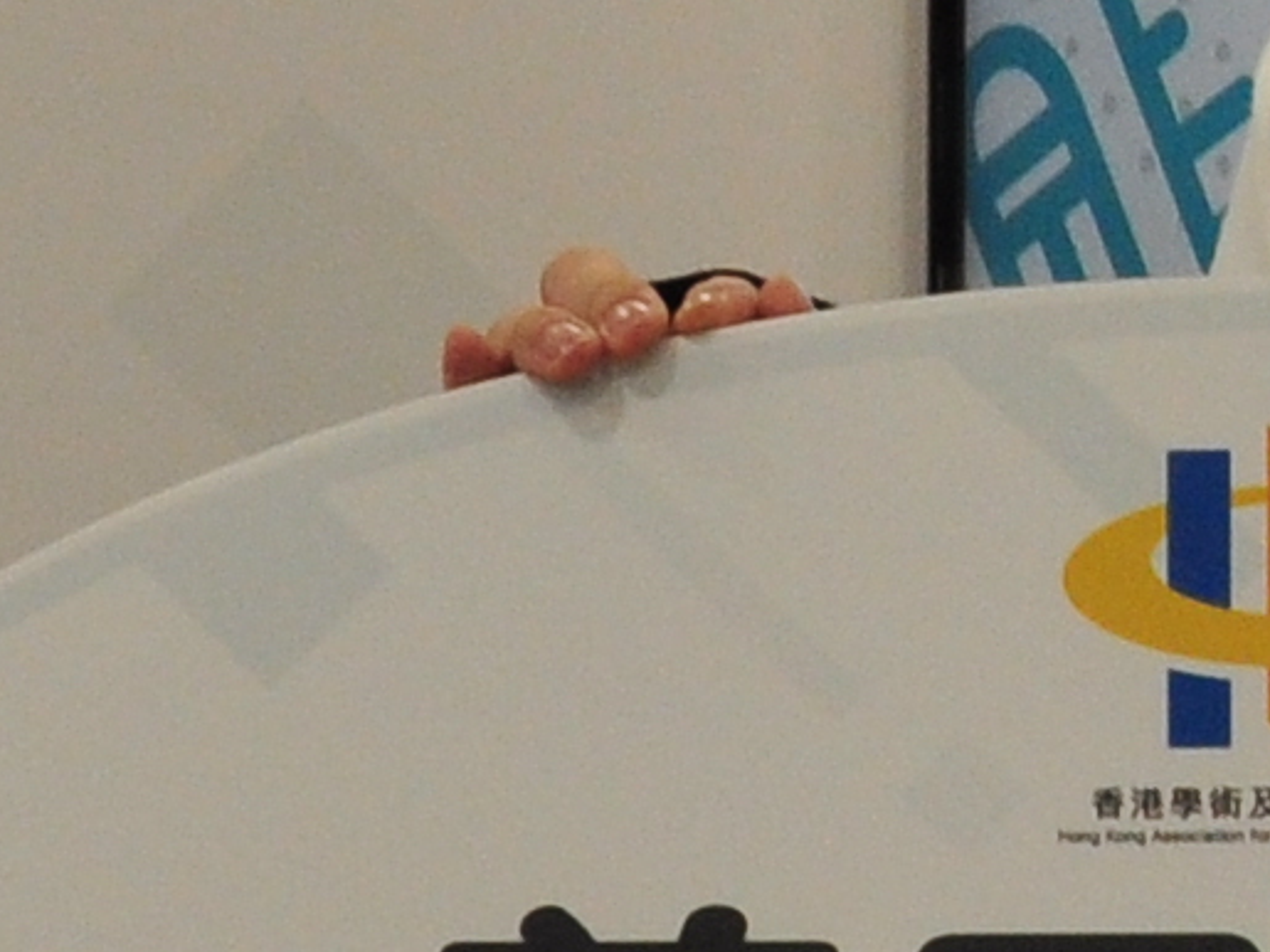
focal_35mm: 288
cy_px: 183
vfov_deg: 5.2
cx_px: 1899
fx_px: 10564
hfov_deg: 6.8
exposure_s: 1/80
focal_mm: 24
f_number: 6.3
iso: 500
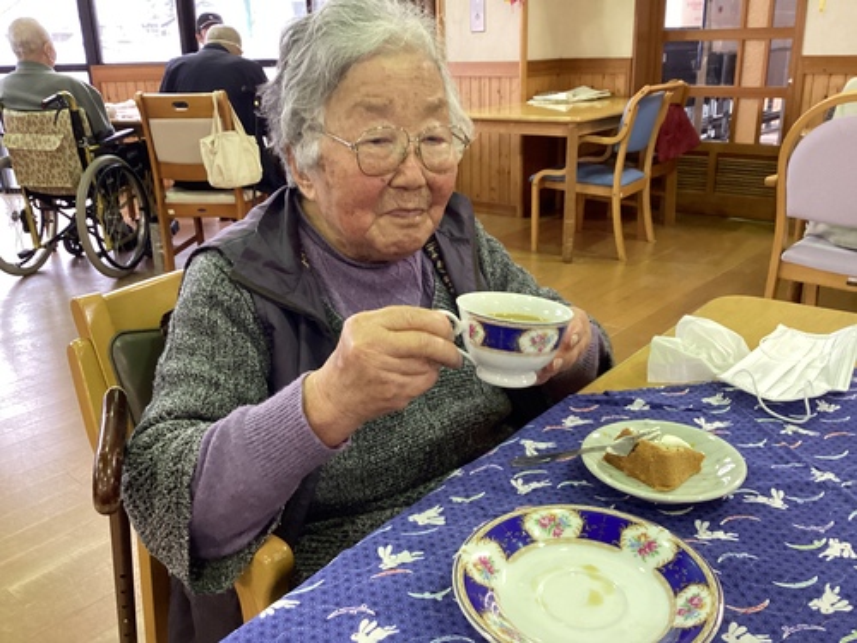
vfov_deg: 45.4
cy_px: 322
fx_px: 767
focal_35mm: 31
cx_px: 428
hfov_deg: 58.4
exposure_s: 1/40
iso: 320
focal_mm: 3.3
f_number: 2.4
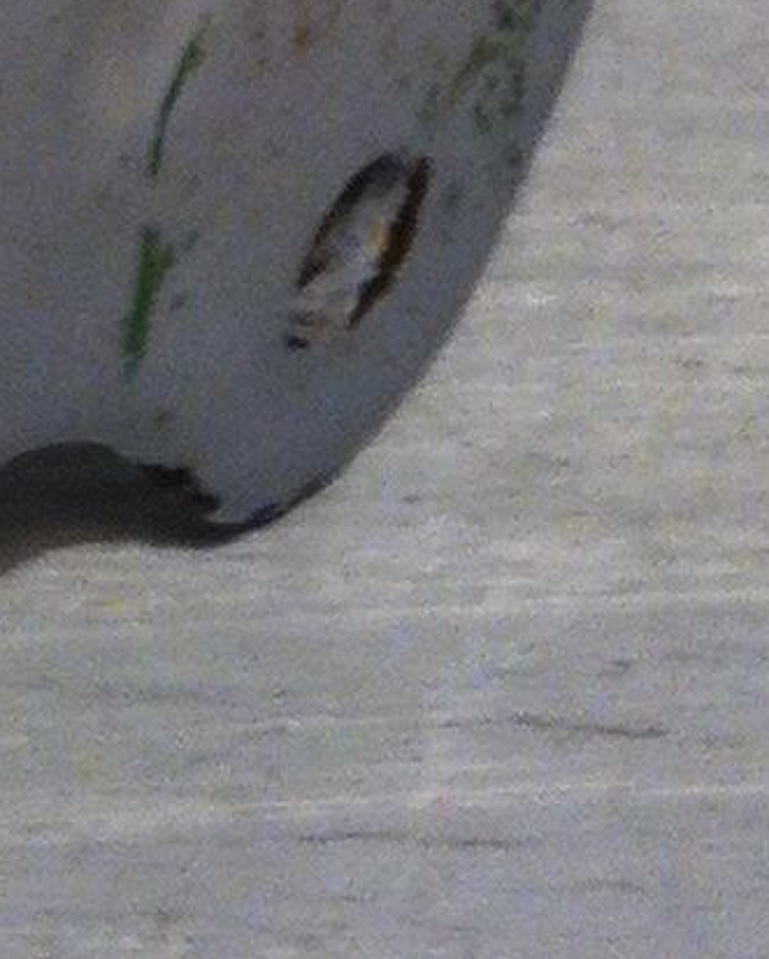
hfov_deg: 7.1
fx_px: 6081
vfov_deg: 8.6
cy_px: -831
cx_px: -437
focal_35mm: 214
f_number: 2.8
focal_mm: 3.85
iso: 100
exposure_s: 1/17
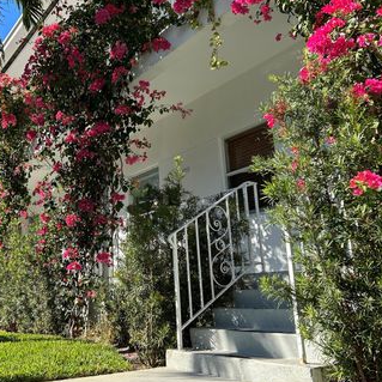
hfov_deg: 44.4
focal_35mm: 36
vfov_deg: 46.0
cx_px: 93
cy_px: 180
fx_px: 449
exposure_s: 1/1724
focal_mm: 5.7
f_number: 1.5
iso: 50
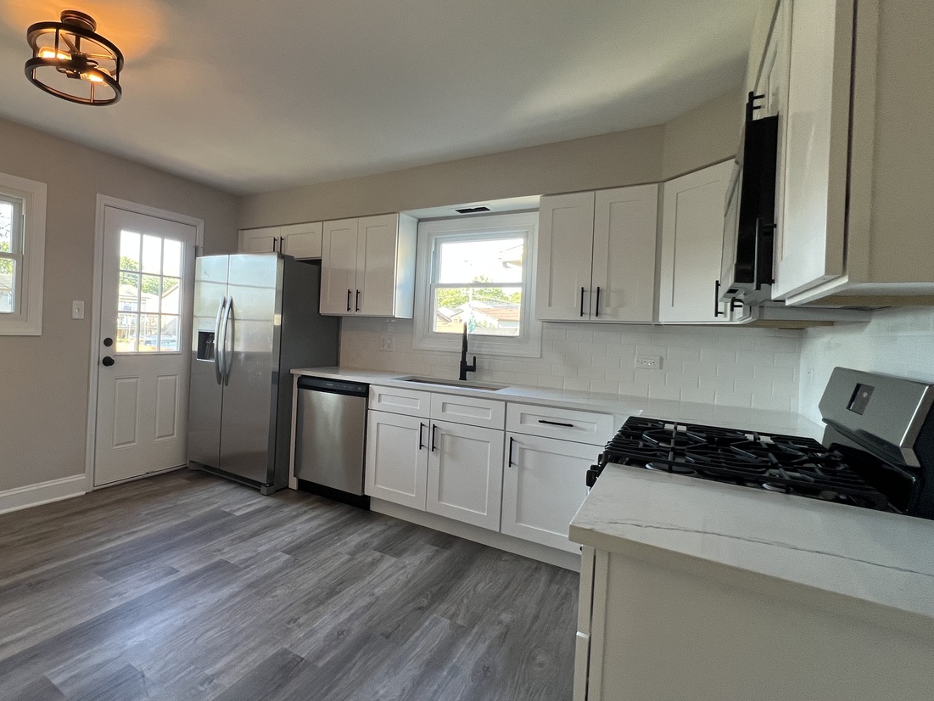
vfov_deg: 74.7
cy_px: 330
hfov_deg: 88.7
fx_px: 459
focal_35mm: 17
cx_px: 335
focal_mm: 1.57
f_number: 1.8
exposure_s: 1/120
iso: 160
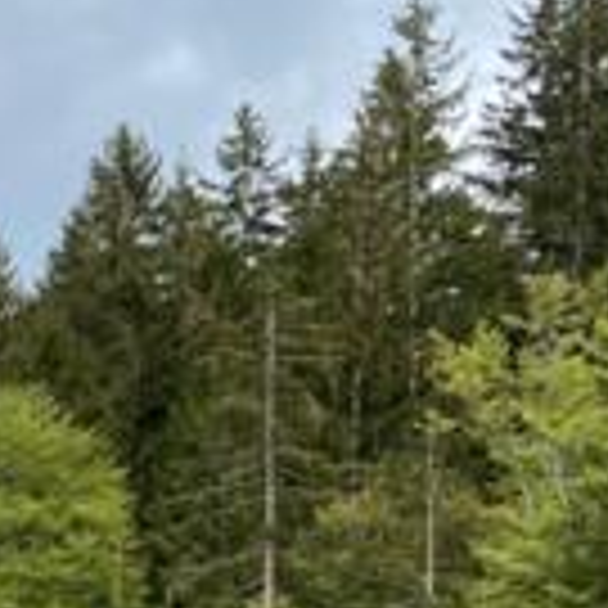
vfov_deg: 16.1
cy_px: 883
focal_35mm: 100
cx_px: -678
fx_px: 1987
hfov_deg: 14.1
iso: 32
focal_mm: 4.25
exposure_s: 1/1808
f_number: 1.8
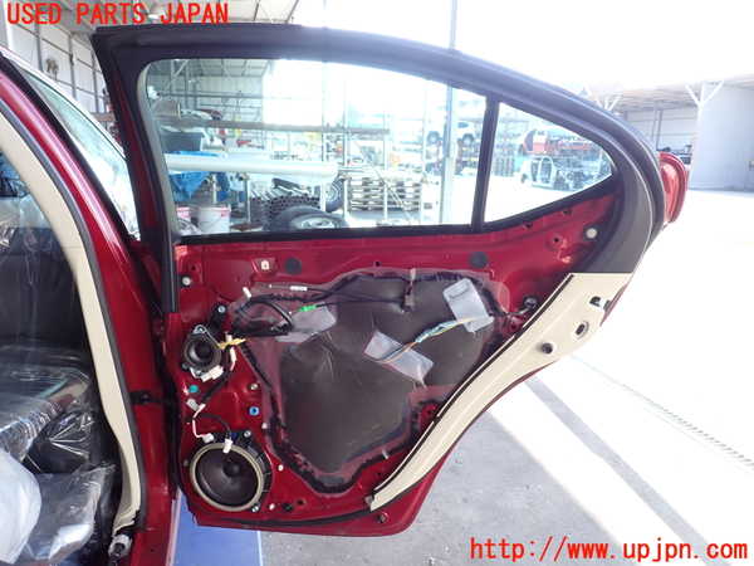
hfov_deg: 69.4
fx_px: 545
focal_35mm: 25
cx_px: 377
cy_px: 283
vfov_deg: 54.9
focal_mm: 4.5
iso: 100
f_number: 2.8
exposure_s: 1/80
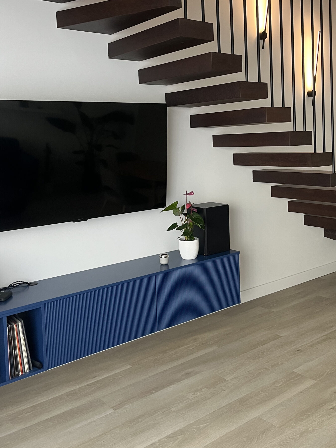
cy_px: 160
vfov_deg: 49.5
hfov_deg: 38.4
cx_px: 215
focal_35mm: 37
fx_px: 479
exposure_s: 1/69
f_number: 1.6
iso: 125
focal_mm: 5.1
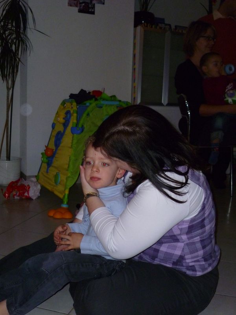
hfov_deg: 34.3
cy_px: 158
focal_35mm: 42
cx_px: 118
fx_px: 382
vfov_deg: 44.8
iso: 400
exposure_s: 1/125
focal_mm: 7.5
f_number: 3.3
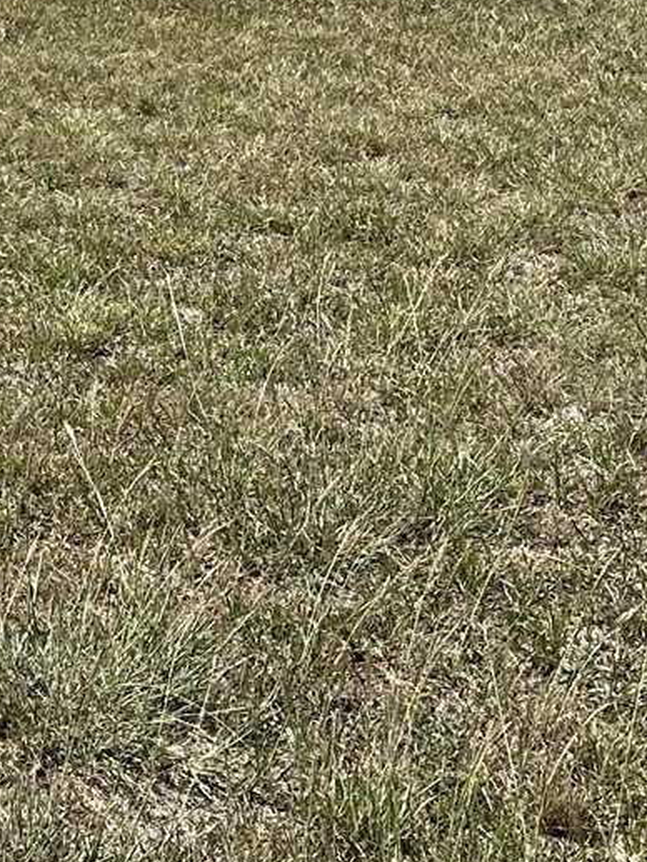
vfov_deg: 18.2
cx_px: -347
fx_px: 2665
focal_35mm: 107
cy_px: 135
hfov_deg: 13.0
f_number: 1.78
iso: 80
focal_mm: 6.86
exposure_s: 1/4545
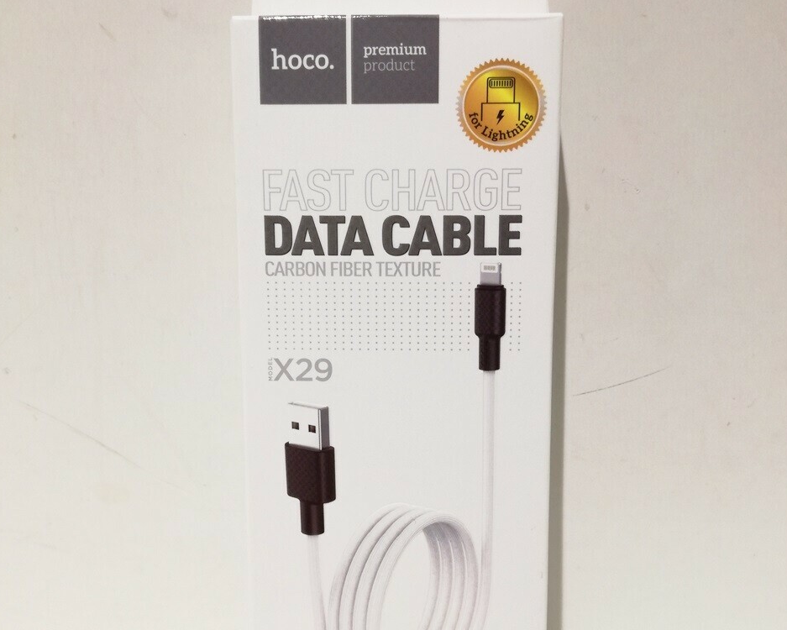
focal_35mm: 36
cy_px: 388
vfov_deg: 40.9
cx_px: 396
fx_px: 839
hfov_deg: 50.3
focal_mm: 3.79
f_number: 2
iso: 80
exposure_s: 1/30
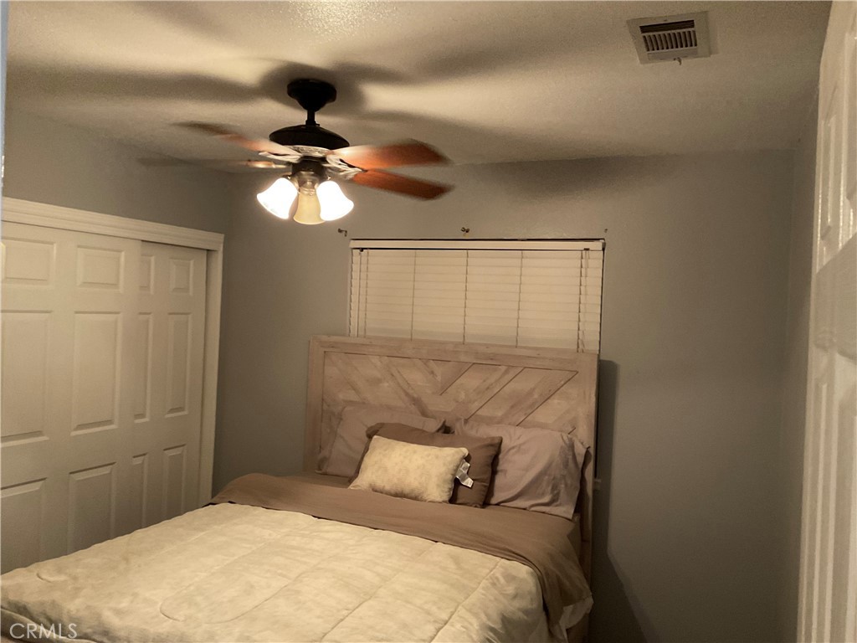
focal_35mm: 29
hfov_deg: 61.7
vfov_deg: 48.2
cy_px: 322
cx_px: 428
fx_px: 718
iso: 250
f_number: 1.8
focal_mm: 3
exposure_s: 1/40
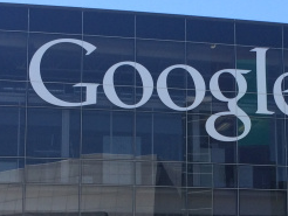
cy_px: 177
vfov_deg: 15.5
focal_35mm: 95
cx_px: 200
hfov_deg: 20.5
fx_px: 791
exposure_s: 1/1026
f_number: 2.2
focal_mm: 4.12
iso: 40
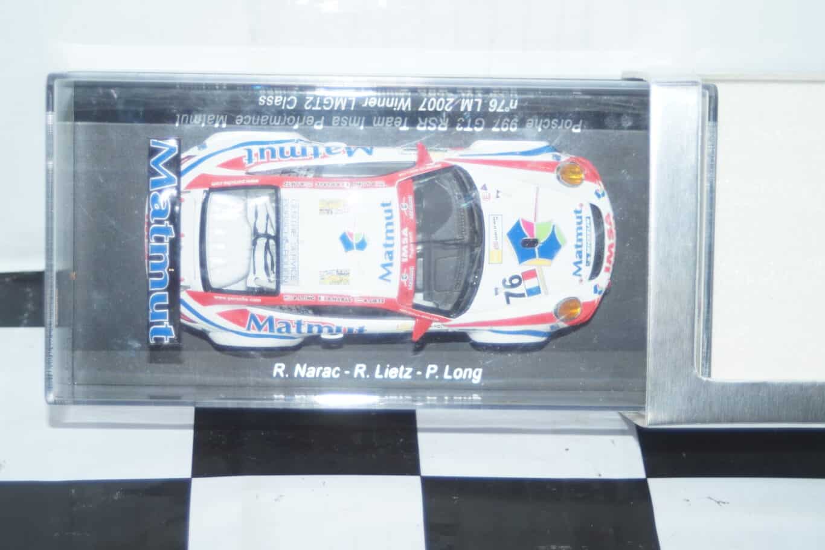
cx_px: 412
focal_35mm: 90
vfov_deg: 15.2
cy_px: 275
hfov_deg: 22.6
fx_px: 2063
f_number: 5.6
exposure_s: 1/100
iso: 500
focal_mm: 60
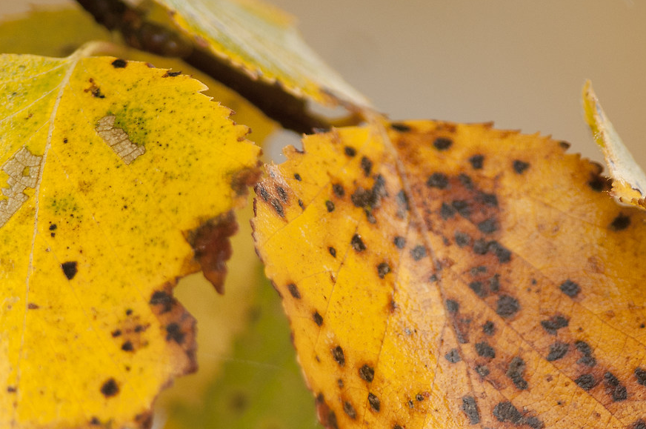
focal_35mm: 1239
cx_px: 404
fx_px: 22204
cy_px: 302
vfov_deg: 1.1
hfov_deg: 1.7
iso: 200
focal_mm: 300
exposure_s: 1/160
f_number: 4
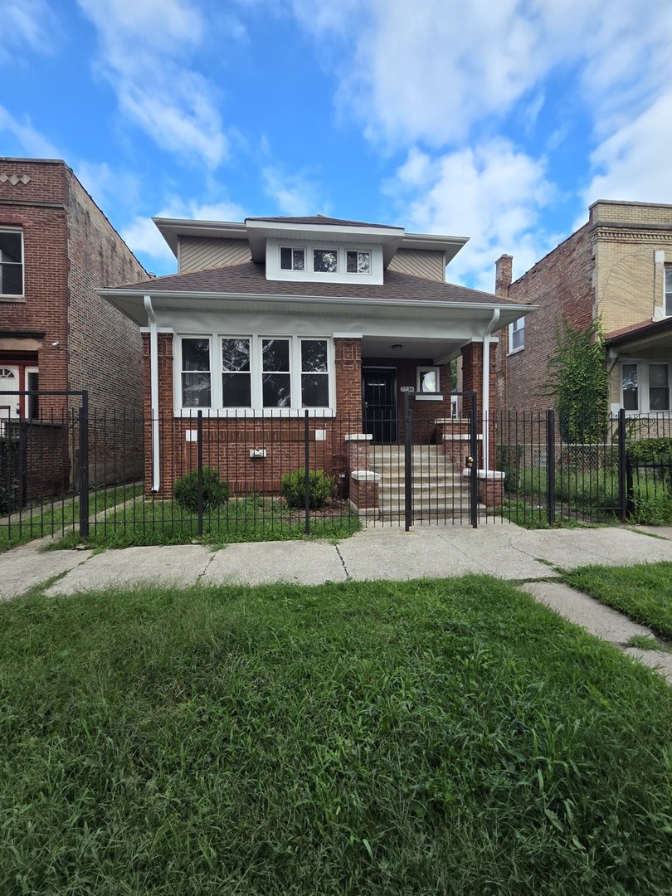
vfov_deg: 106.2
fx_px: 336
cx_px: 336
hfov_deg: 89.9
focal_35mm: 13
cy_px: 448
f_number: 2.2
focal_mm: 2.2
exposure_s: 1/662
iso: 50
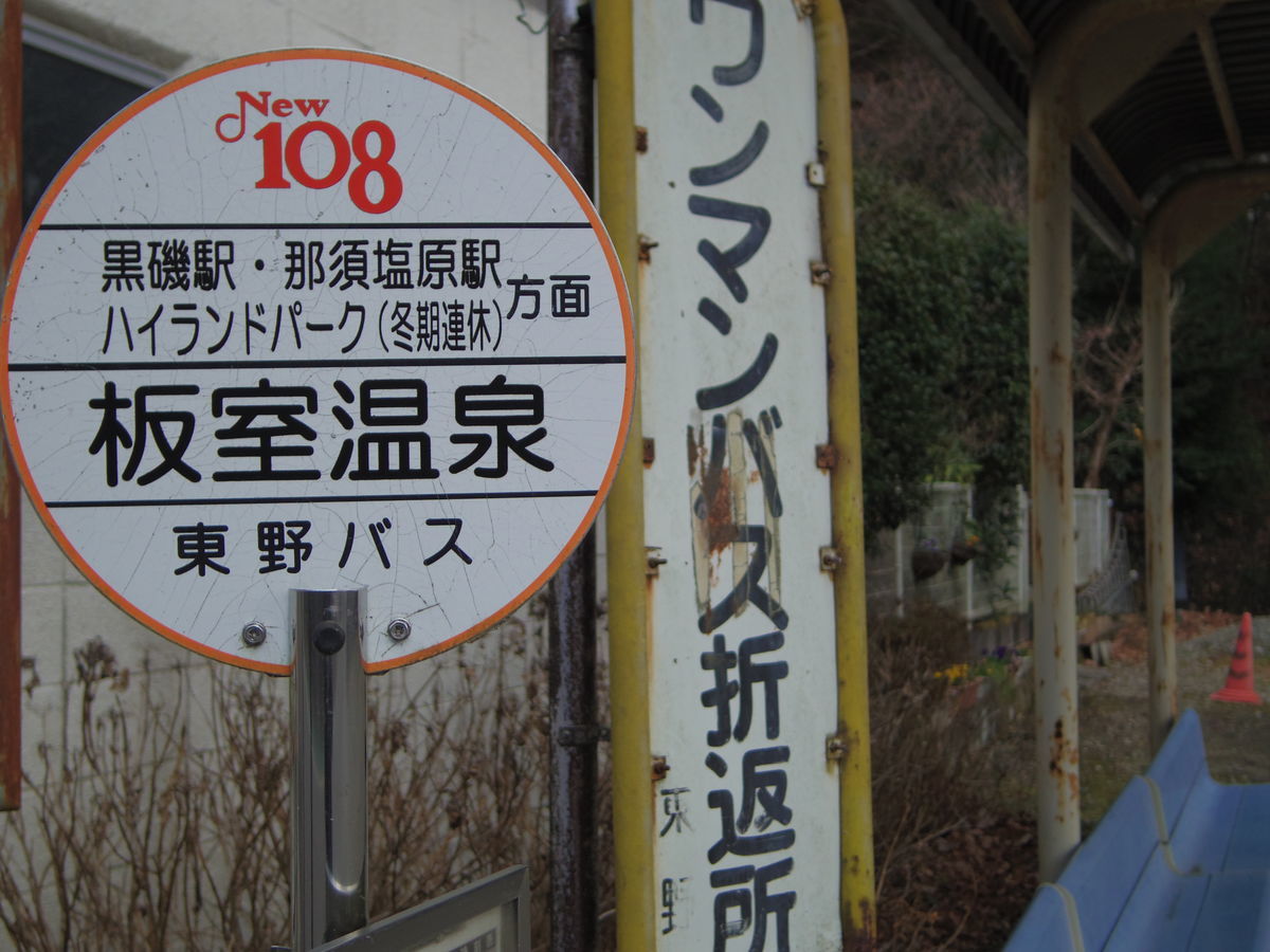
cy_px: 476
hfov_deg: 40.4
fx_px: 1724
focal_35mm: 47
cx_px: 635
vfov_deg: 30.9
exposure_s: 1/1600
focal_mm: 8.5
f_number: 1.9
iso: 125
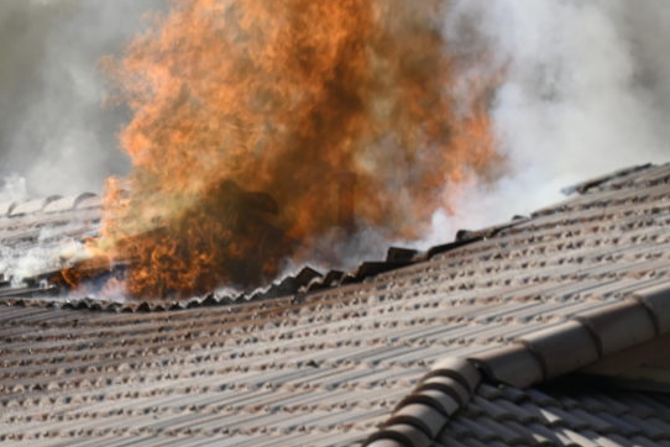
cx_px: 140
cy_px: 28
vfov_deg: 4.0
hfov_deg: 6.1
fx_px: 6331
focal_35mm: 340
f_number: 6.3
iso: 100
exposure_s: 1/320
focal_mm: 120
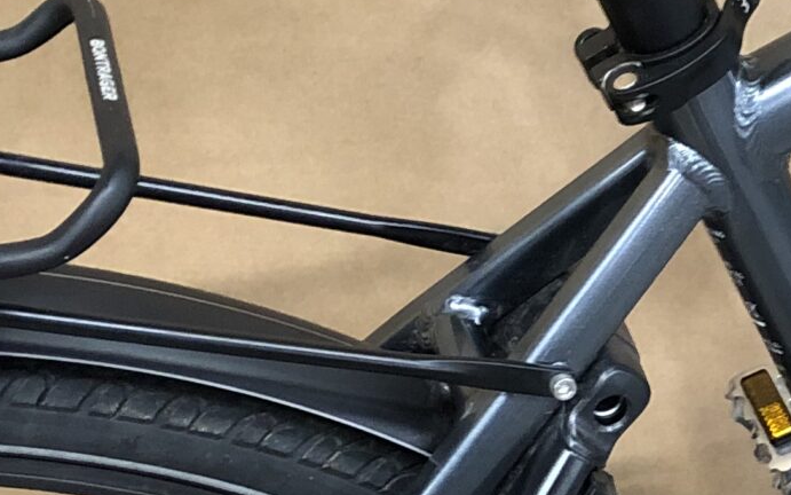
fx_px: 2371
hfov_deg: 17.7
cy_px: 333
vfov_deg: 11.9
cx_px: 1035
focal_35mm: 110
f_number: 1.8
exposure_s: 1/15
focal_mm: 3.99
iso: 64
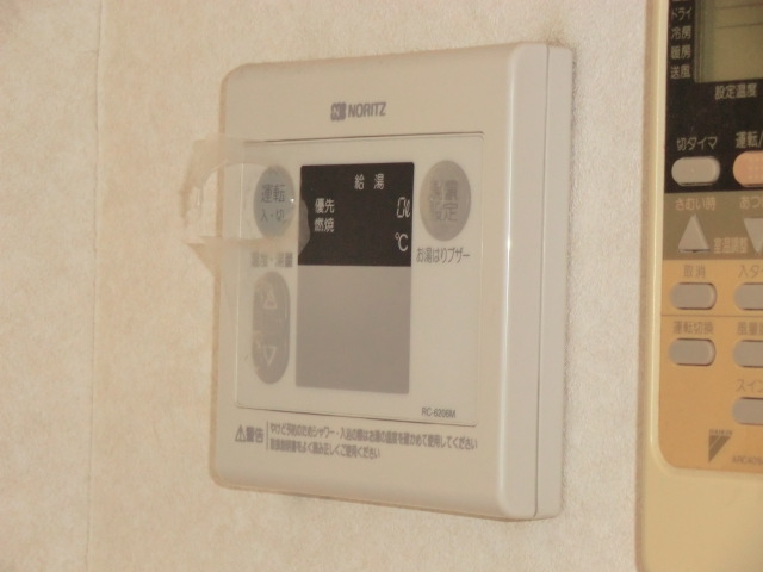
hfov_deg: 16.0
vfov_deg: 12.0
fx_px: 2711
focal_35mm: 123
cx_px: 382
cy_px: 286
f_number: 5.2
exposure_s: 1/50
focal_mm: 22
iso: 400
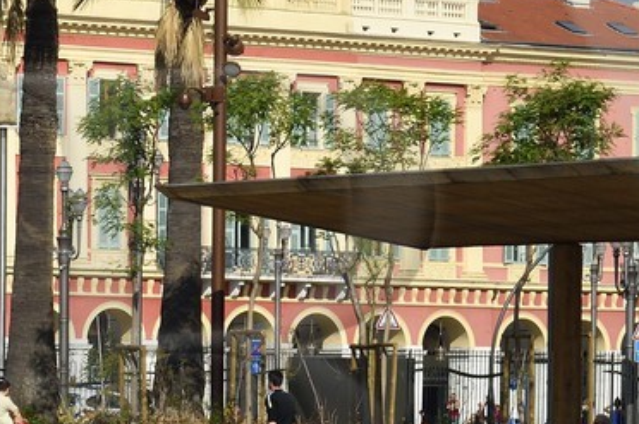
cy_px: 354
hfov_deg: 8.0
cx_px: 22
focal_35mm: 258
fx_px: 4573
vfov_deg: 5.3
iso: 200
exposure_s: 1/200
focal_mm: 60
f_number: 14
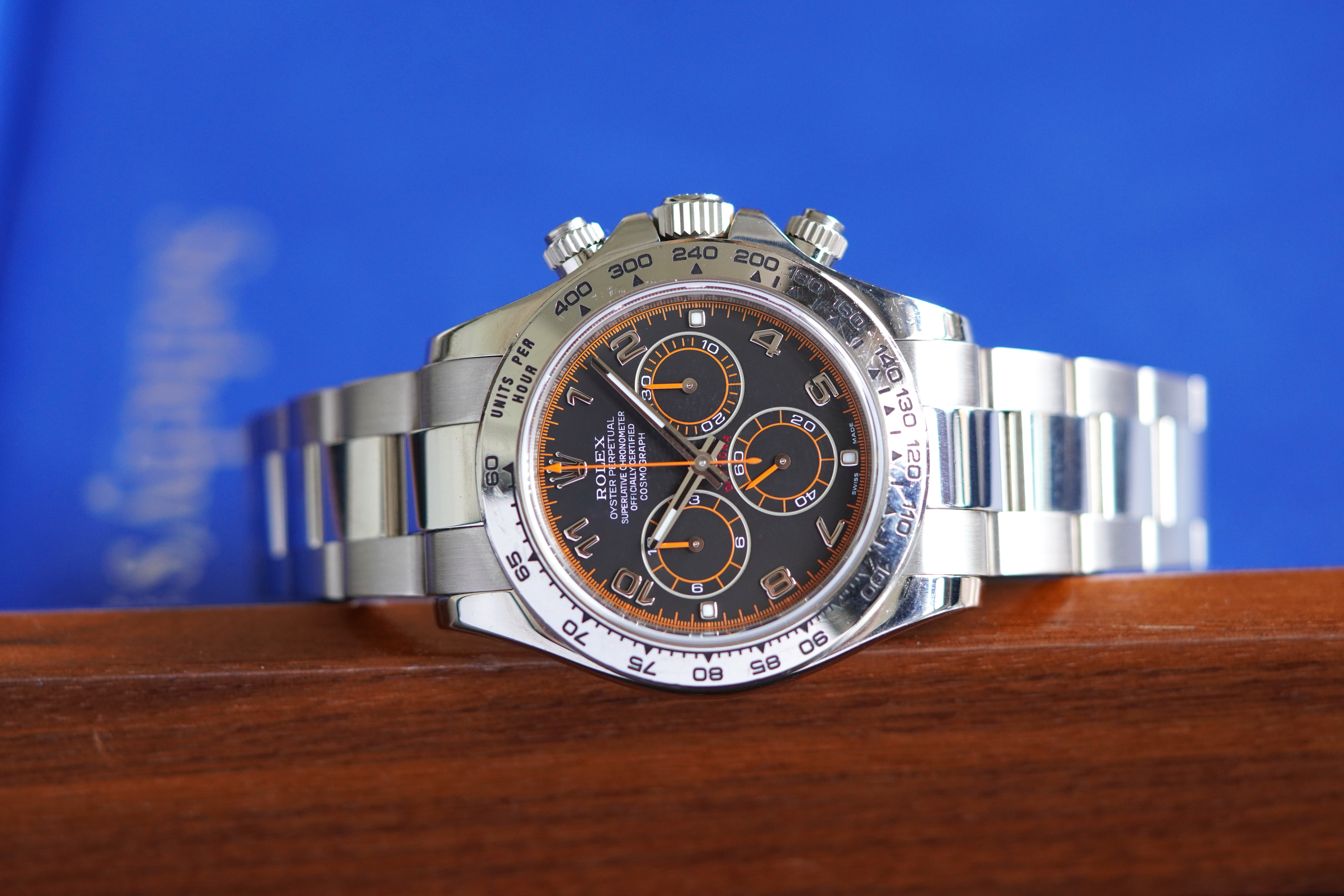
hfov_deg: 15.2
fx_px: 5040
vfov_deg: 10.2
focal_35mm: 135
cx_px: 672
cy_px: 448
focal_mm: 90
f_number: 2.8
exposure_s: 1/160
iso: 640
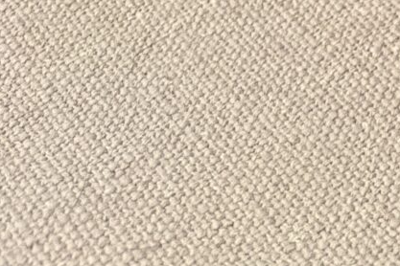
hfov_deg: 11.5
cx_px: 718
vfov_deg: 6.2
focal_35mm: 166
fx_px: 1844
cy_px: -950
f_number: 1.6
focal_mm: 5.96
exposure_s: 1/60
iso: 320
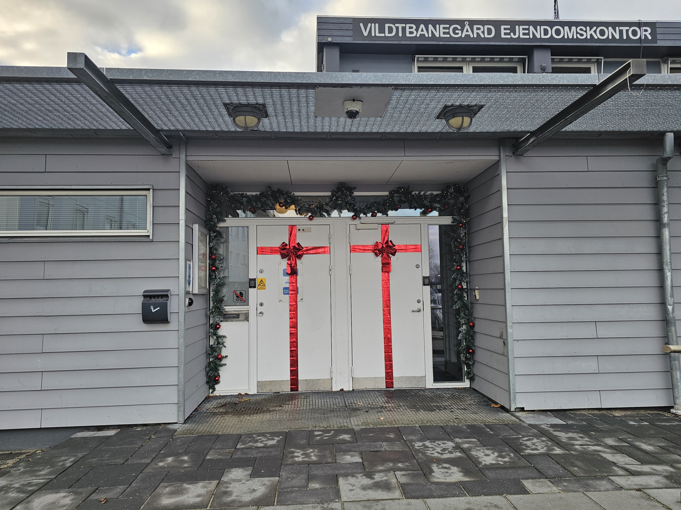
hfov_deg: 71.6
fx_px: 472
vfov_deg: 56.8
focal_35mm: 24
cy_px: 259
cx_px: 345
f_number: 1.7
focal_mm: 6.3
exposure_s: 1/201
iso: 20
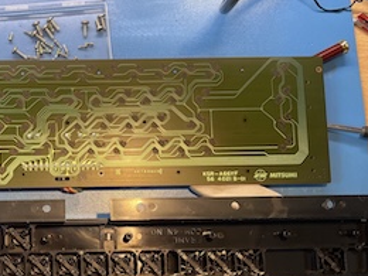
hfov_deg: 38.2
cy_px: 184
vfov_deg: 30.0
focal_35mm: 48
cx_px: 74
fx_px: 510
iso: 100
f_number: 1.6
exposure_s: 1/121
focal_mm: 4.2
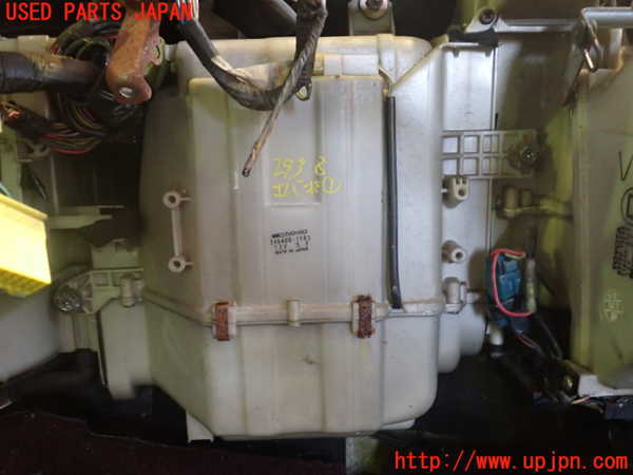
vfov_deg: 46.8
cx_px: 316
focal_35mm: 30
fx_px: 549
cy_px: 238
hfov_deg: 60.0
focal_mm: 5.4
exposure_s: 1/30
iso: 640
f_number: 2.3
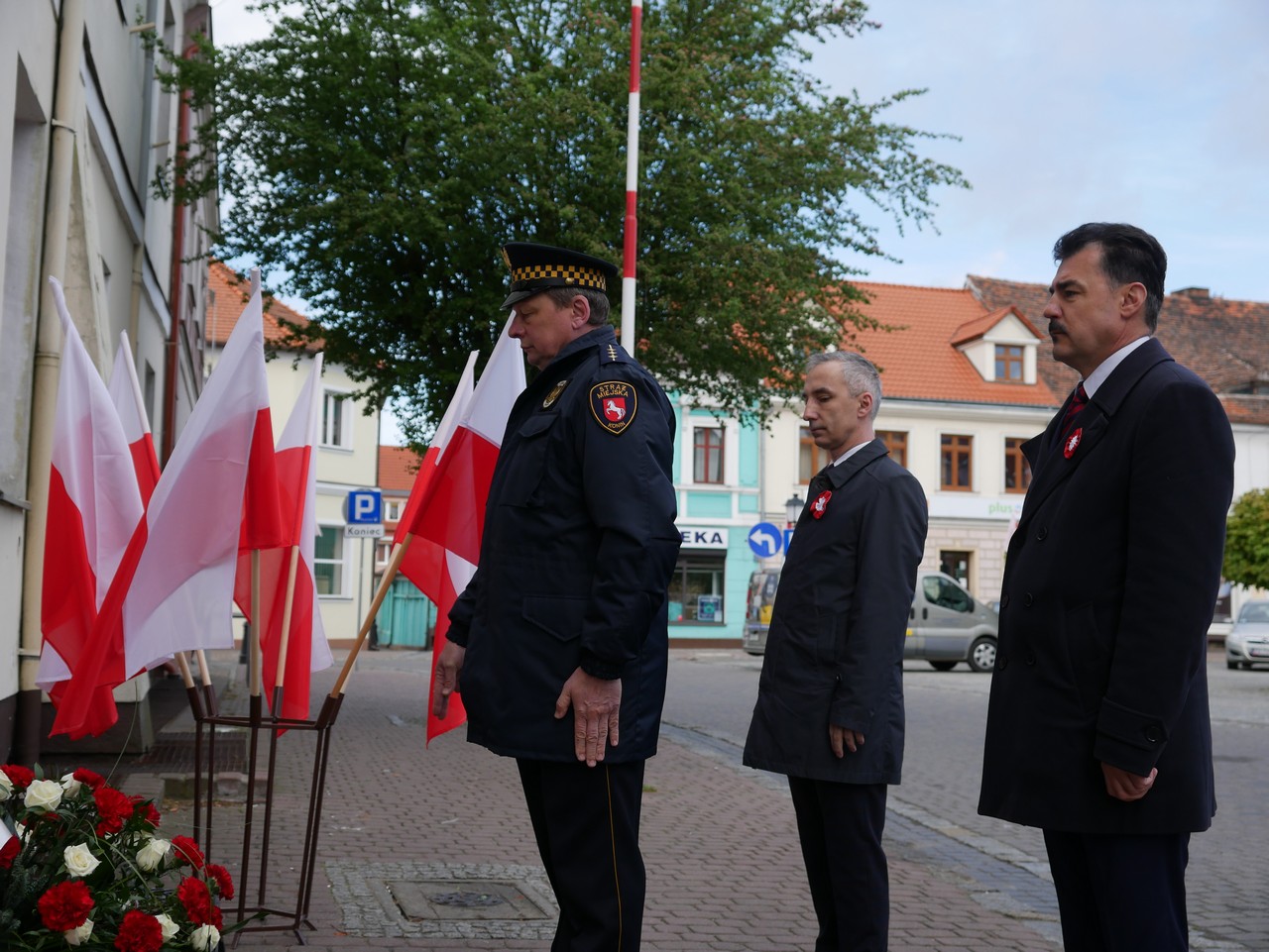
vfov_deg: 36.0
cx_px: 634
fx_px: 1467
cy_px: 476
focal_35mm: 40
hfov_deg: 46.8
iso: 200
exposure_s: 1/1300
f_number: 2.9
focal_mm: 20
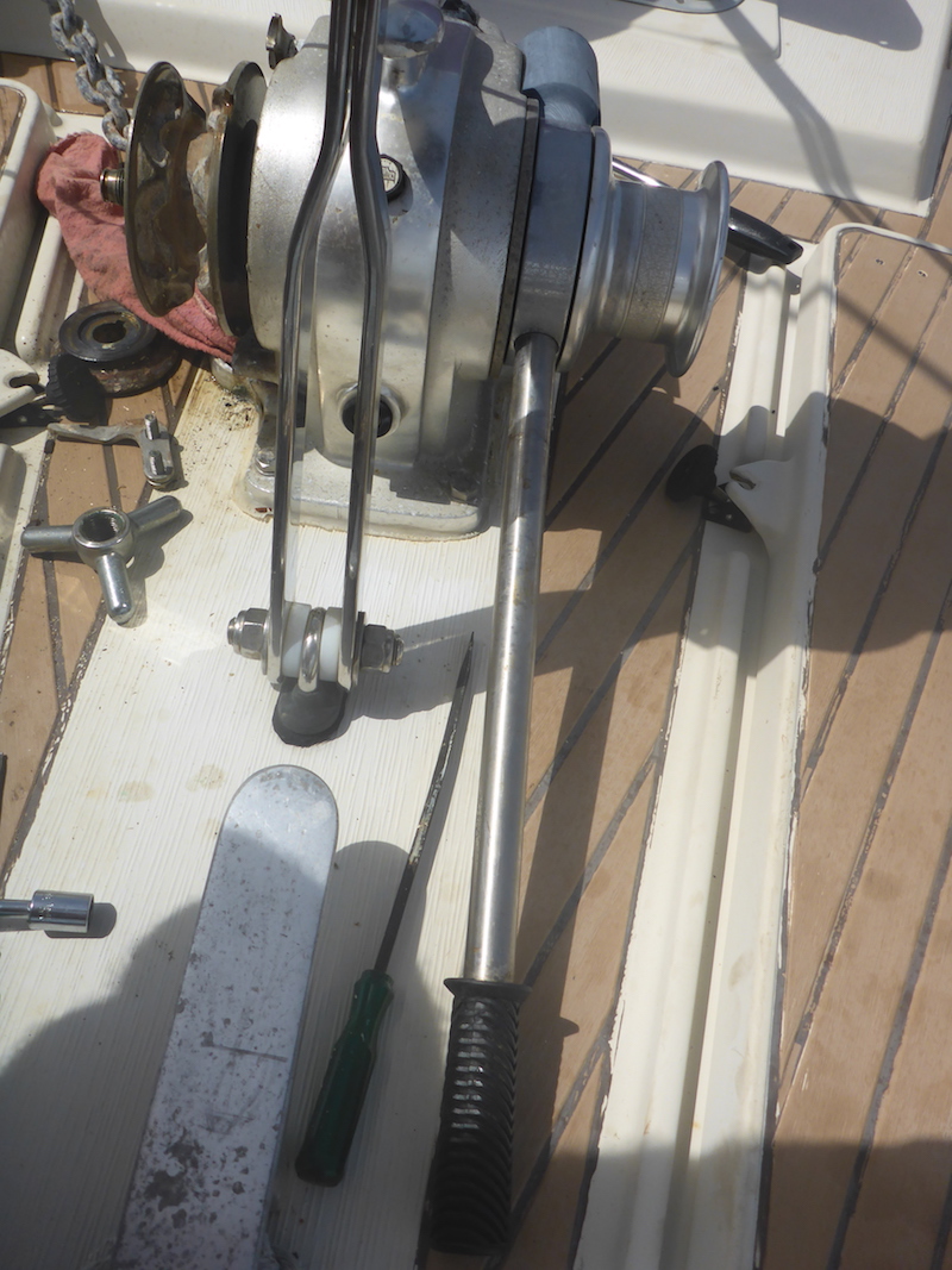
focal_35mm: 28
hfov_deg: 49.7
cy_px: 635
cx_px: 476
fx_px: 1027
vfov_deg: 63.4
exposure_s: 1/250
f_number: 10
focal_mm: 4.9
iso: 100
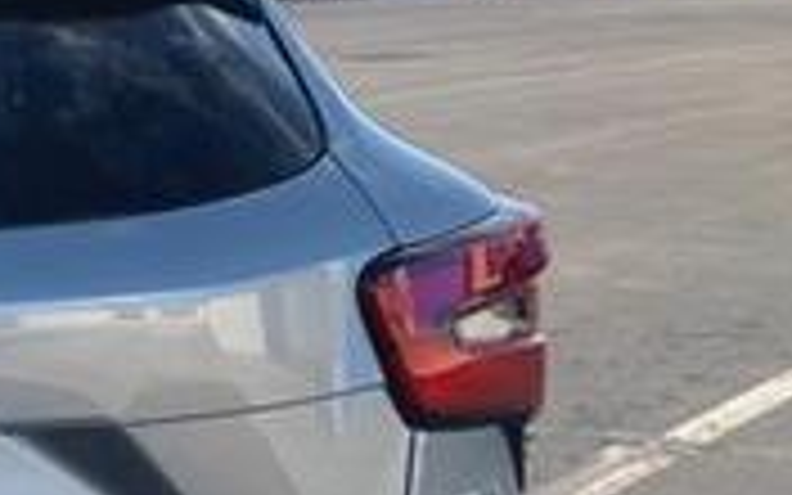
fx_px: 1705
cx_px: -288
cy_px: 495
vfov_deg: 16.2
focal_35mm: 79
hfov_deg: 22.8
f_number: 1.8
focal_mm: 4.25
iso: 25
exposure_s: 1/849
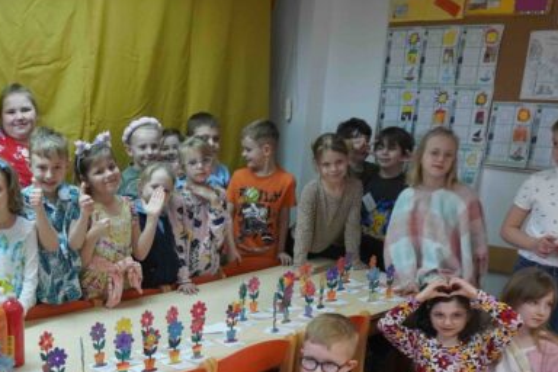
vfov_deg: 27.1
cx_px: 118
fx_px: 744
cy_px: 336
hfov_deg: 39.6
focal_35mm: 48
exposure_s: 1/160
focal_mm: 16
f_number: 4
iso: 1600
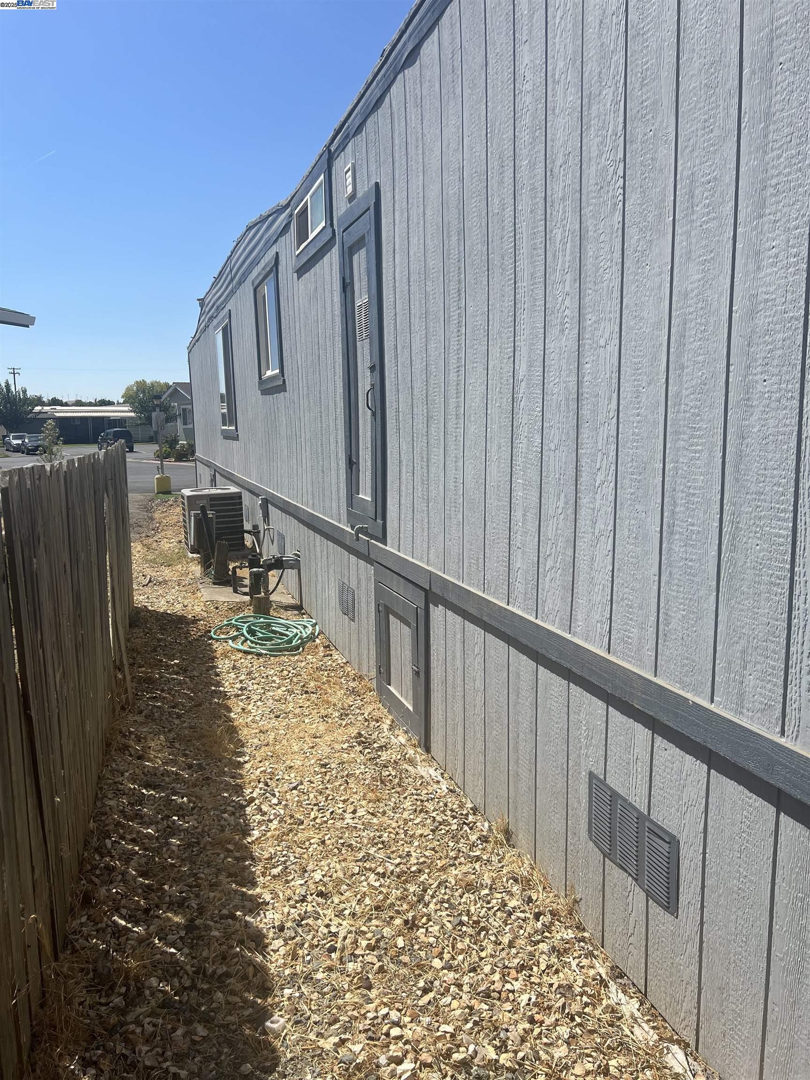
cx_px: 405
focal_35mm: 26
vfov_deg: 67.3
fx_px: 811
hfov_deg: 53.1
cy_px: 540
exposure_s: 1/6211
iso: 50
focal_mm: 5.7
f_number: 1.5
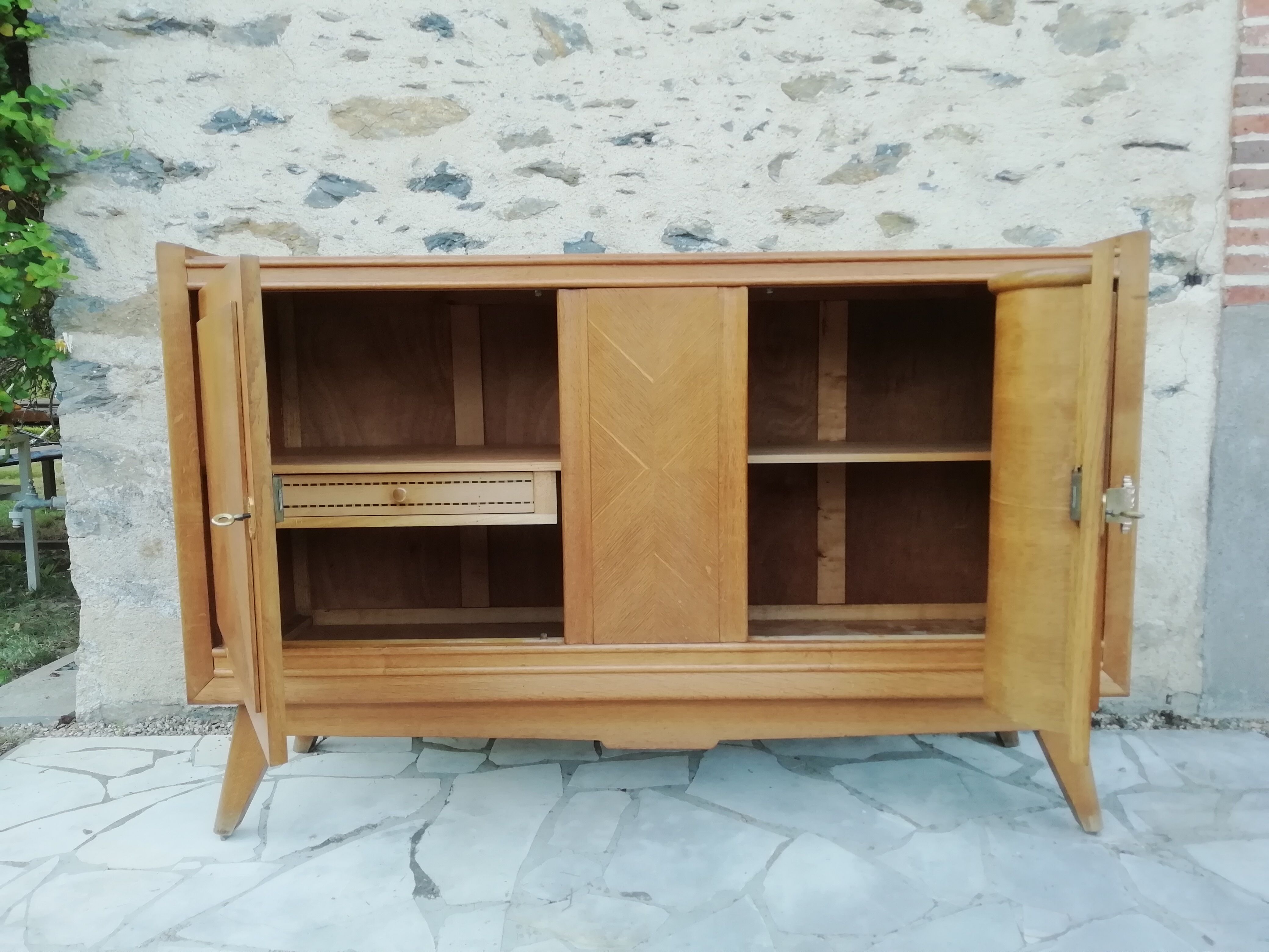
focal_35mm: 26
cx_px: 634
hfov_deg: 67.3
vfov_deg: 53.1
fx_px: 953
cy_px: 476
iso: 64
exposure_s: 1/50
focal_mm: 3.46
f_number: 2.2
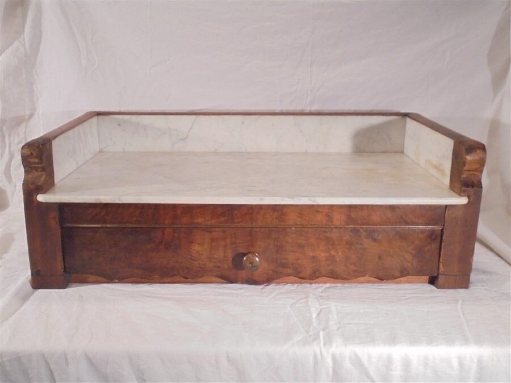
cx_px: 256
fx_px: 561
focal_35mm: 38
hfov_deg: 49.0
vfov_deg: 37.7
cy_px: 192
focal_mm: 6.9
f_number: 4.2
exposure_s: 1/30
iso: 400
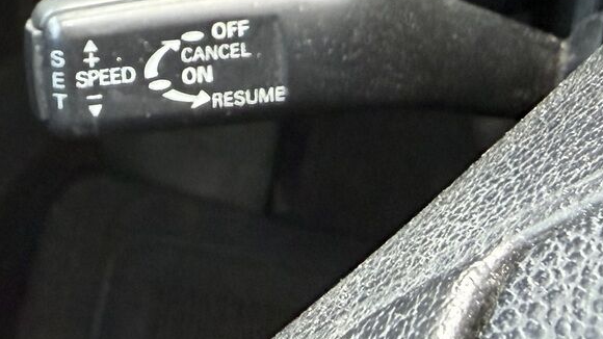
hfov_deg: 27.2
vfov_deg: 14.0
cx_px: 171
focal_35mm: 77
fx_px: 1231
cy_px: -264
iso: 320
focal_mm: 2.22
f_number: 2.2
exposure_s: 1/99
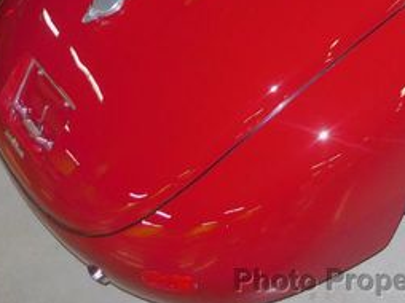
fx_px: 678
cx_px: 386
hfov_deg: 31.3
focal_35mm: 58
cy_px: -69
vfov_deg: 22.9
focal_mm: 4
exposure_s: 1/30
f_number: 3
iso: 220
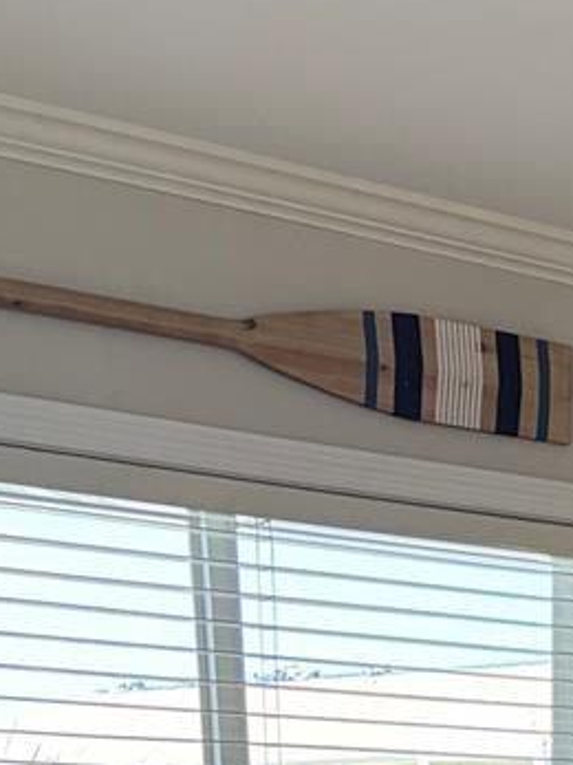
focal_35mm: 90
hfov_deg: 14.8
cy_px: 1166
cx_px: 945
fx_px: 1988
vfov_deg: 19.0
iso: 250
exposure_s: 1/120
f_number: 1.6
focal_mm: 5.96
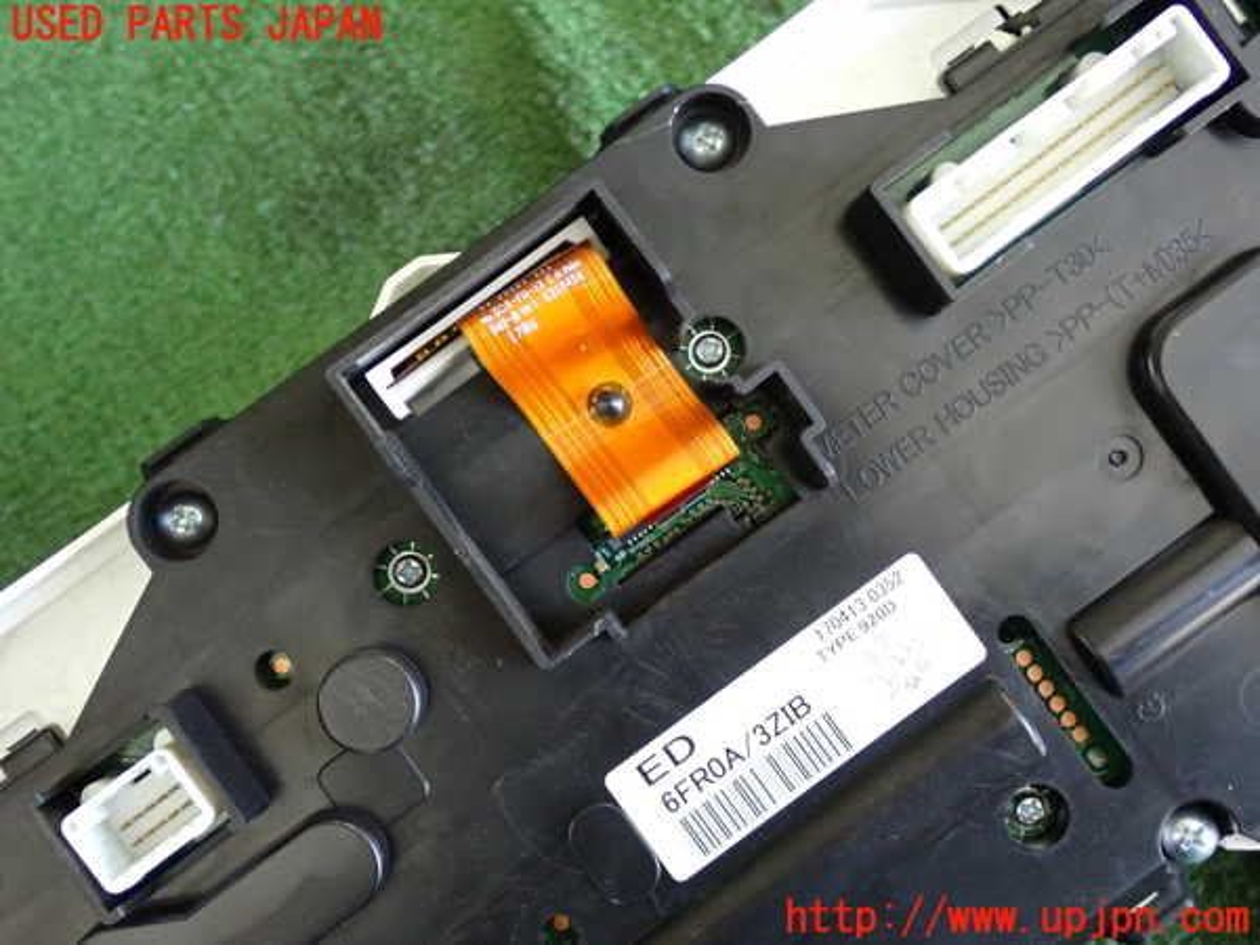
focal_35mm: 47
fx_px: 1711
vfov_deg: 30.9
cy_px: 472
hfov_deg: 40.4
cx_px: 630
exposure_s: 1/125
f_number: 3.1
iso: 1000
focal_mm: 8.4
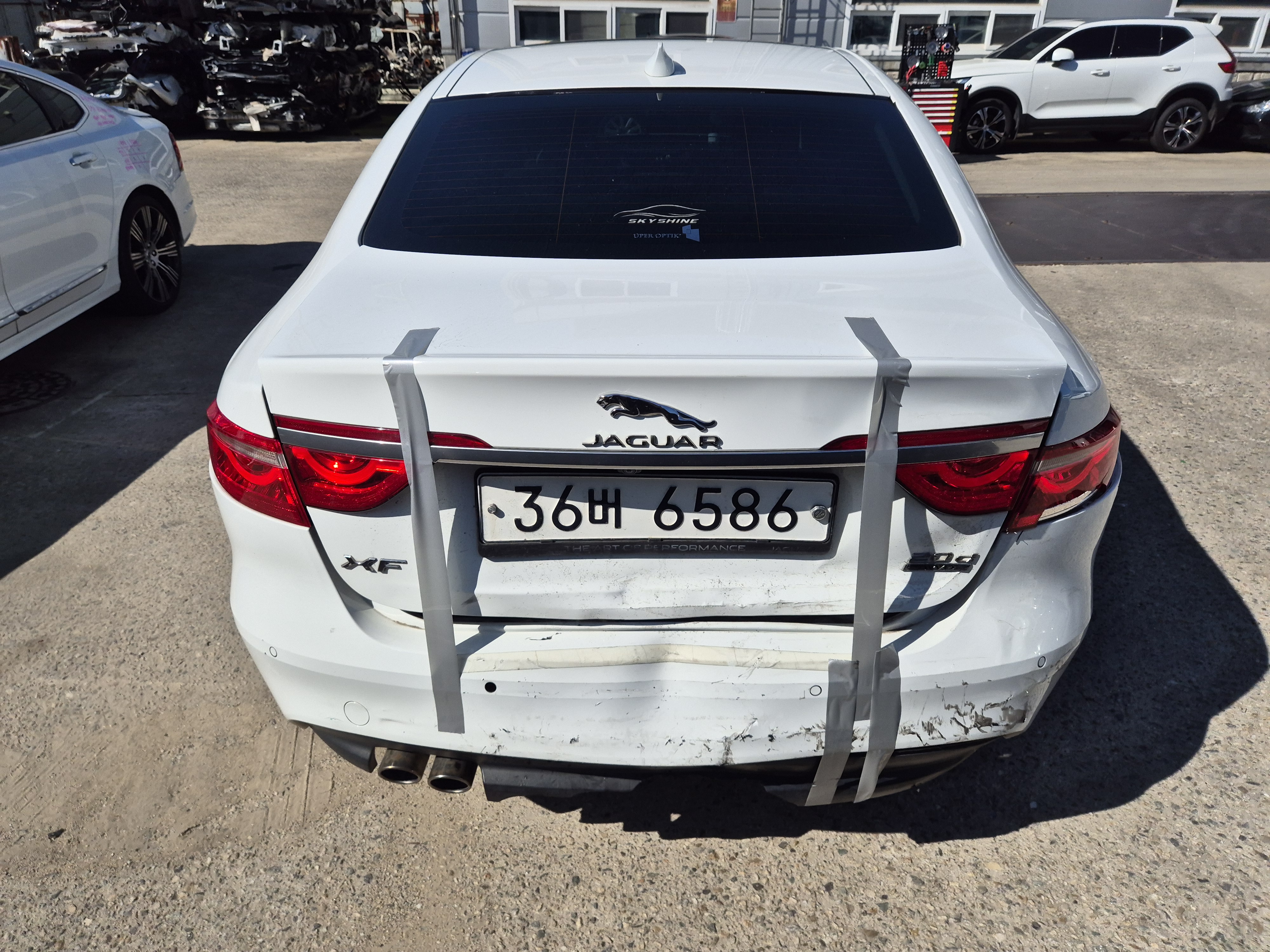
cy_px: 476
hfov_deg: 73.9
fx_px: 844
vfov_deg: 58.9
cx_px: 635
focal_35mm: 23
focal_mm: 5.4
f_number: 1.8
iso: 25
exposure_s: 1/3672
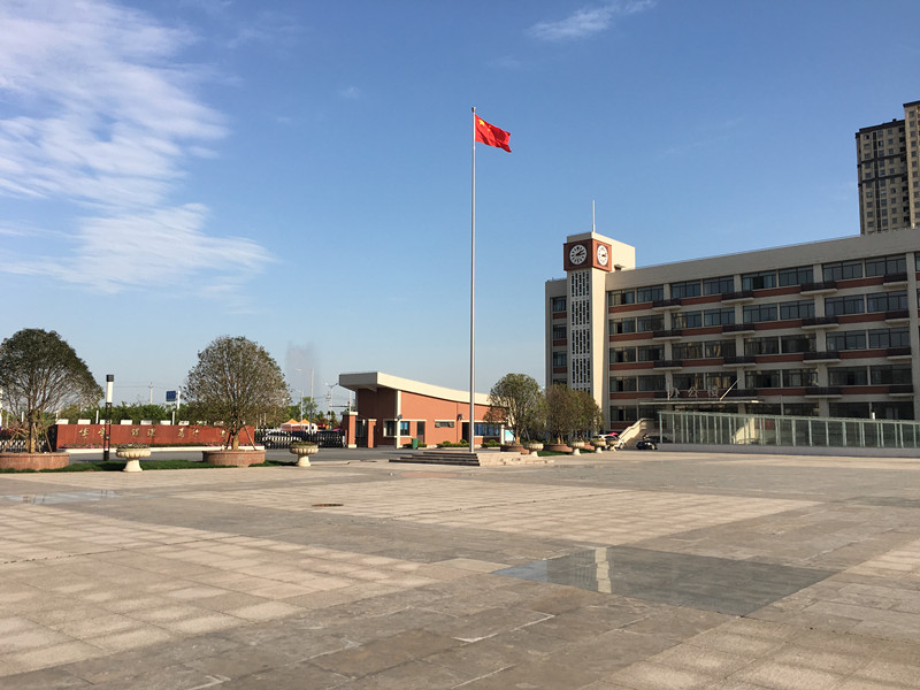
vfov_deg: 48.2
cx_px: 460
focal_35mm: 29
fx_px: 771
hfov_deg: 61.7
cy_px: 345
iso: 25
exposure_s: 1/1538
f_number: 2.2
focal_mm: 4.15
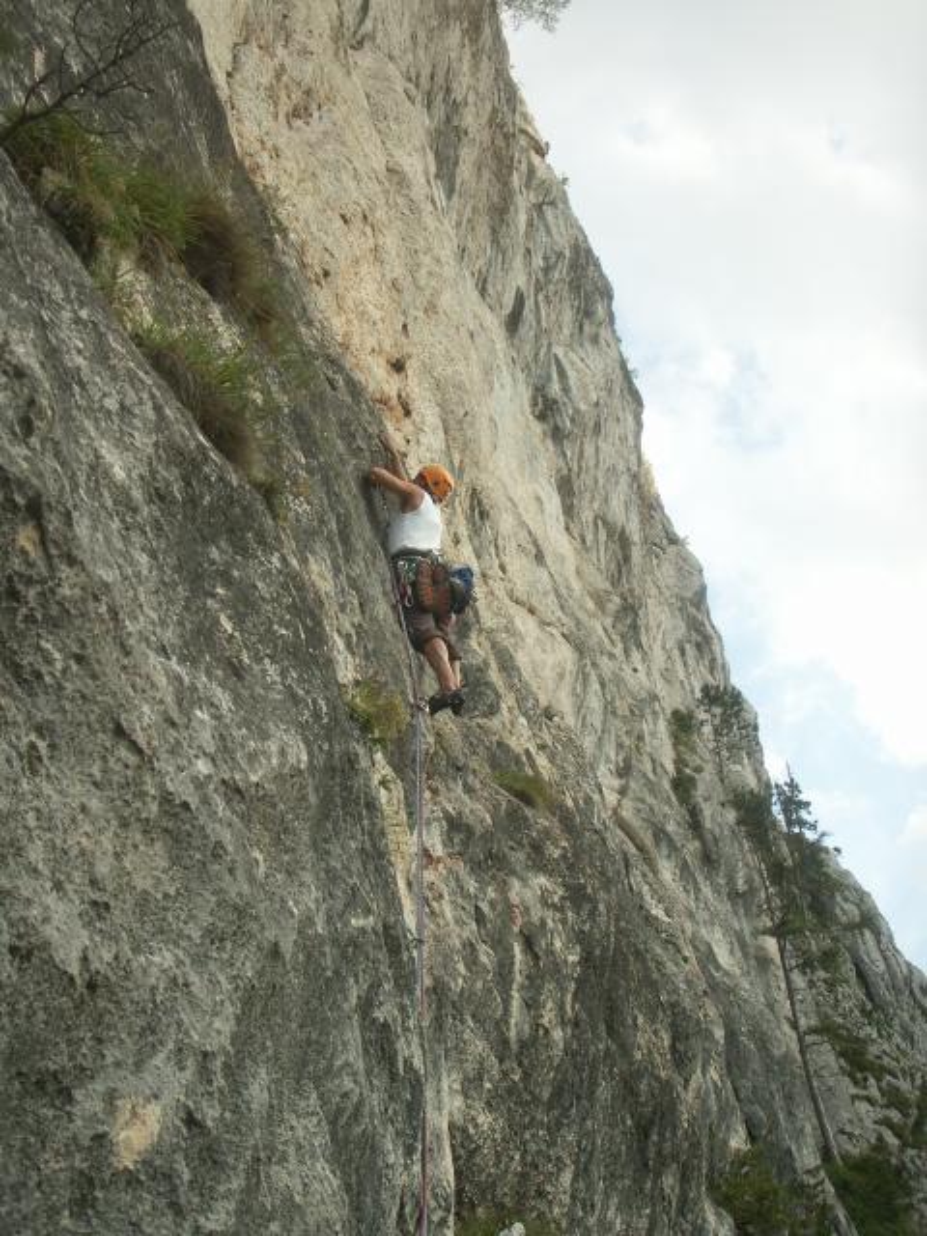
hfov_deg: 38.7
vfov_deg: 50.1
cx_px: 464
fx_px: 1321
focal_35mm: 37
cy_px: 618
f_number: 3.5
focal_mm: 7.7
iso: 50
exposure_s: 1/200
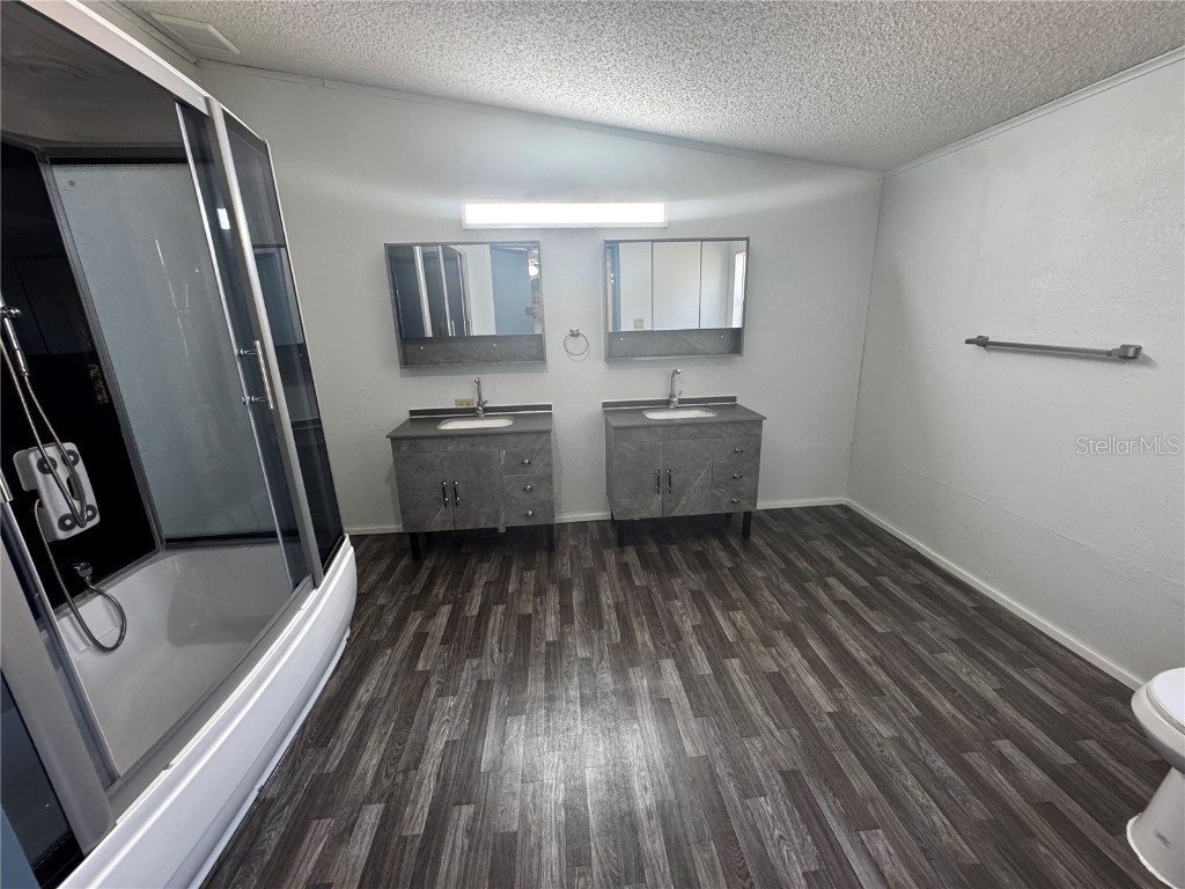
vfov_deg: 85.7
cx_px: 592
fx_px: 479
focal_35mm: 14
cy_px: 444
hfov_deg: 102.1
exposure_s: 1/60
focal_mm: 2.22
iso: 320
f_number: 2.2
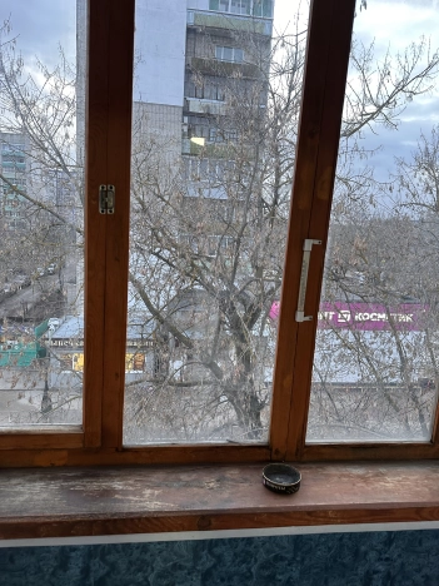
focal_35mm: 24
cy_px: 293
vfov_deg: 71.6
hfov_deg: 56.8
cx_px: 220
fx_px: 406
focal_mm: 6.86
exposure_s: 1/50
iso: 200
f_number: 1.78
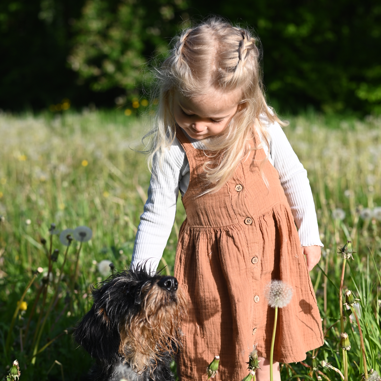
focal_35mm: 64
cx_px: 190
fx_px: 797
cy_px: 203
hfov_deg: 26.9
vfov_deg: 26.9
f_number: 3.5
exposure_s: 1/2500
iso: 320
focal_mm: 50
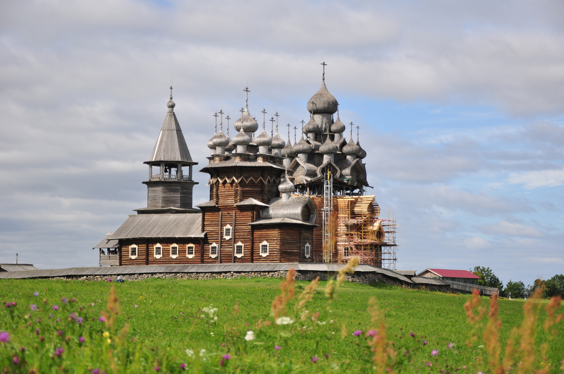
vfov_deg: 14.7
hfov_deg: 21.9
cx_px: 282
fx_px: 1455
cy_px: 187
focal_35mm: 93
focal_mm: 62
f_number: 5.6
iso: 200
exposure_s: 1/1250
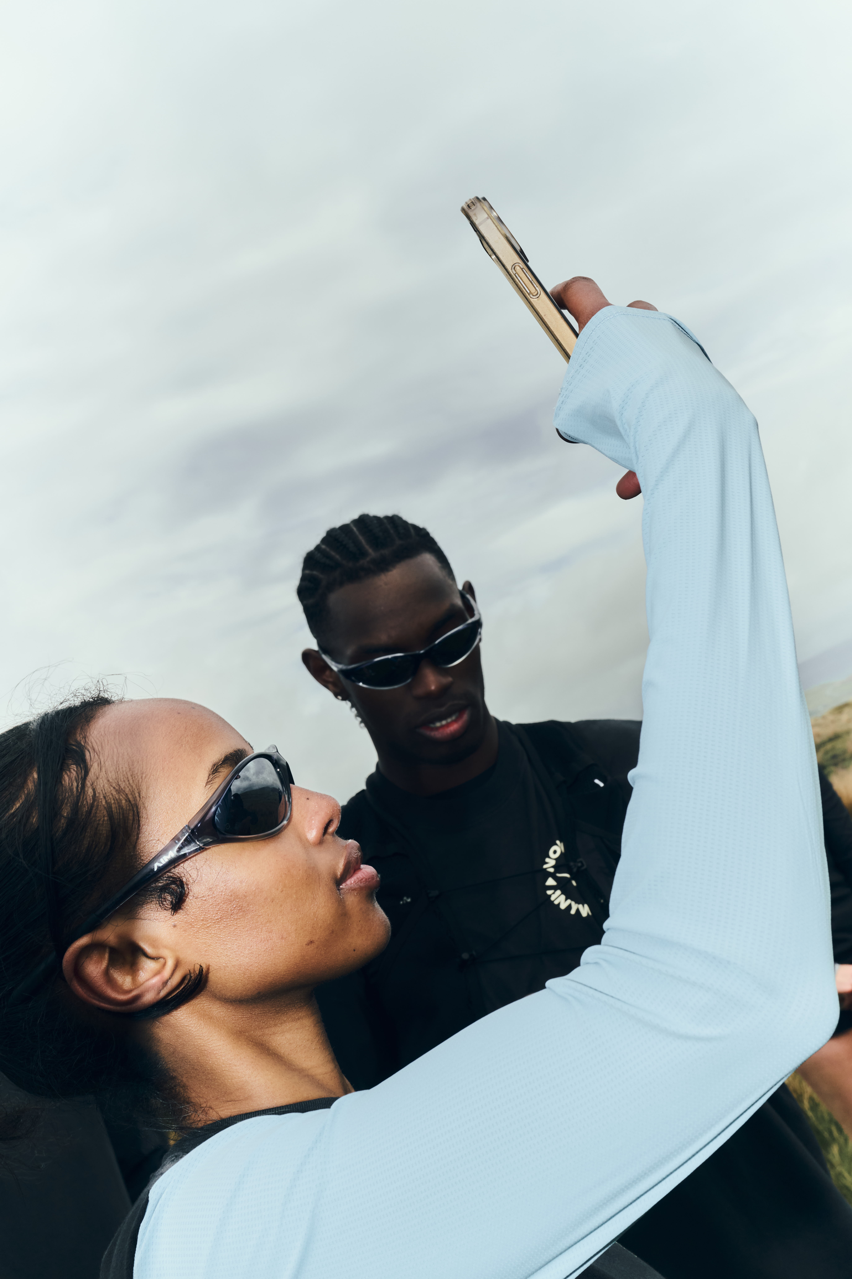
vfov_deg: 48.5
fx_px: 1420
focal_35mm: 40
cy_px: 640
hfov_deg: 33.4
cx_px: 426
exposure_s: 1/250
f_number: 14
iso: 400
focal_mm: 40
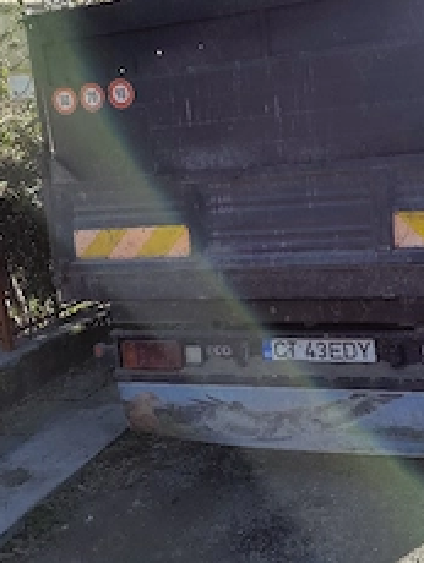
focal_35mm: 40
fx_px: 652
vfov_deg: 46.6
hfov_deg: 35.6
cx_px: 287
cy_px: 235
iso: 50
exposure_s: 1/1429
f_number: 1.65
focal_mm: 6.19
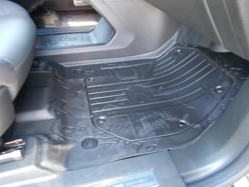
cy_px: 94
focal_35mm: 26
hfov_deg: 67.3
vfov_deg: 53.1
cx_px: 124
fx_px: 187
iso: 200
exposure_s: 1/8
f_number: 3.2
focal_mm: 4.6
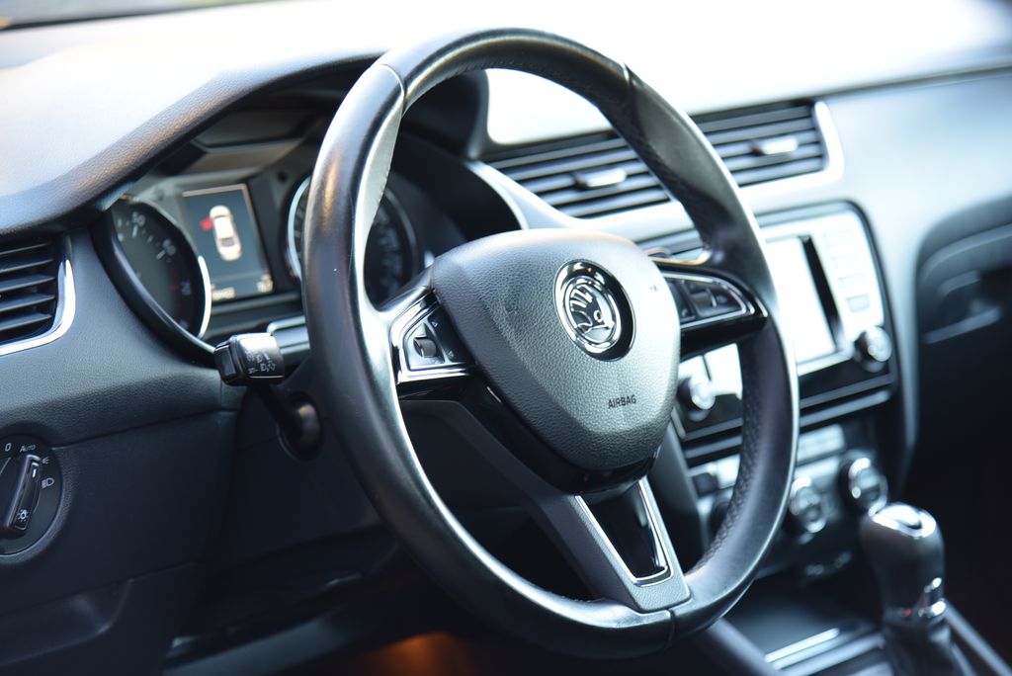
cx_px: 506
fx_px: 2756
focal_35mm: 98
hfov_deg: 20.8
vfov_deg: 14.0
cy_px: 338
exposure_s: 1/15
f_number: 4
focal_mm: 98
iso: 500
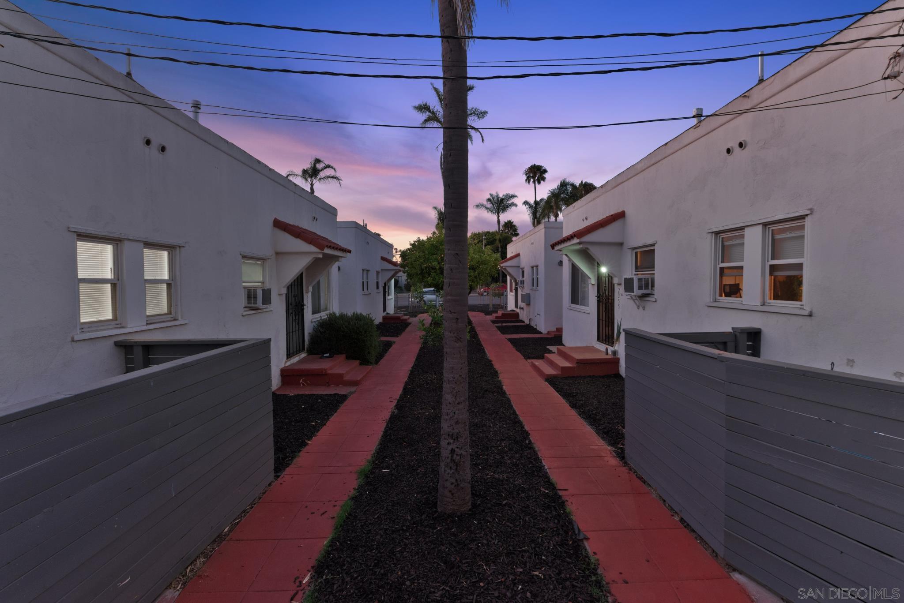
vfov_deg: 77.4
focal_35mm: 15
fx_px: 377
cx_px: 452
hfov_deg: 100.4
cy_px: 302
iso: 1250
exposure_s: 1.3
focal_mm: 15
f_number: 11
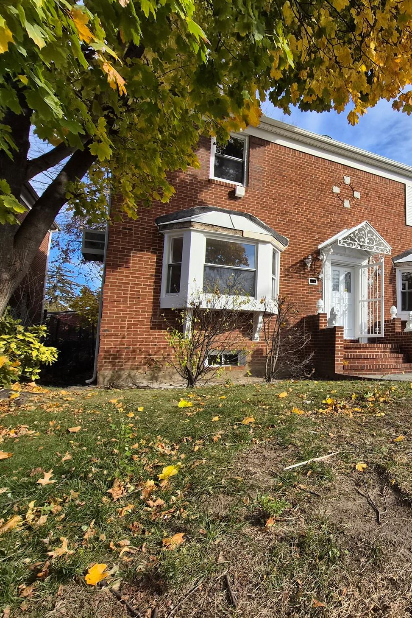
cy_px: 307
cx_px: 348
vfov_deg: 86.9
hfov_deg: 57.9
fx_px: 326
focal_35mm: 19
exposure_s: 1/940
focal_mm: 1.7
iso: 25
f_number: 2.2
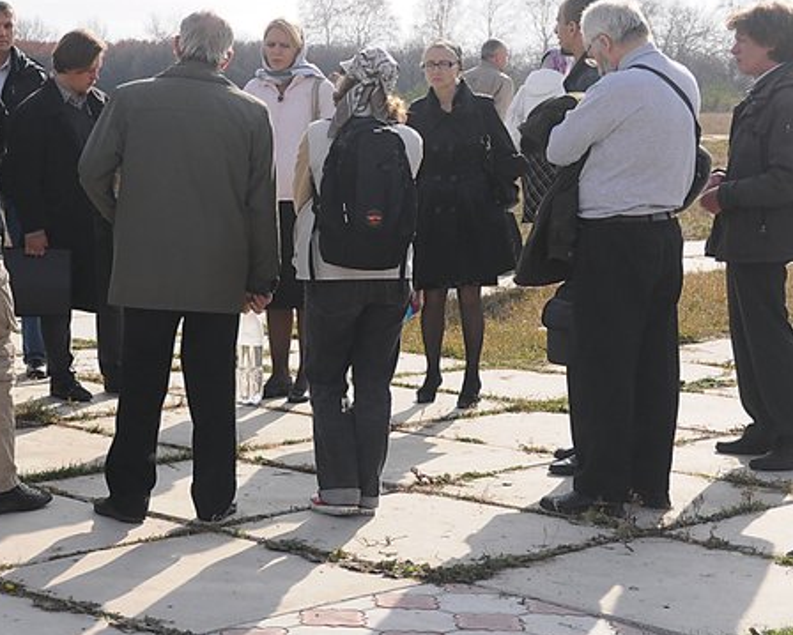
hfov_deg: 21.5
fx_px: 2063
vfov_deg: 17.5
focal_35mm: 88
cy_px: 263
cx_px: 172
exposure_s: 1/1000
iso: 400
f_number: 8
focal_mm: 35
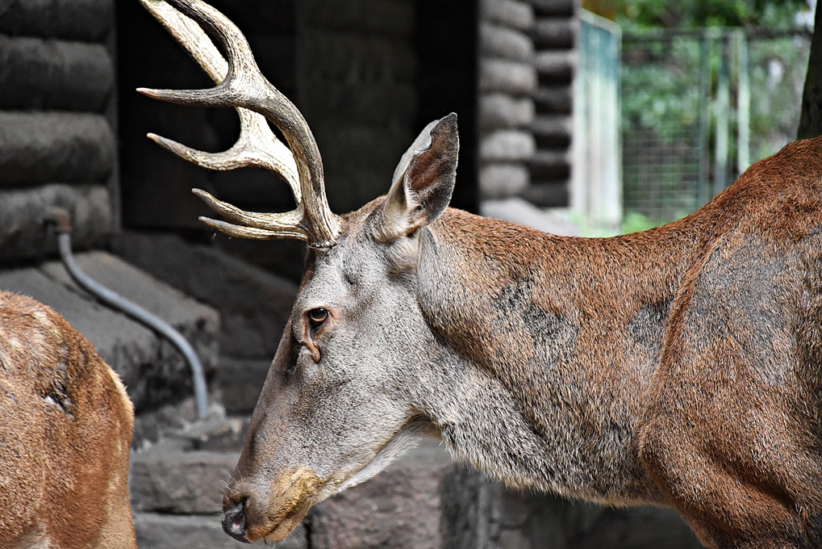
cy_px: 275
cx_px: 410
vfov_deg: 6.5
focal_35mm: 211
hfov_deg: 9.7
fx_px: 4819
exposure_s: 1/500
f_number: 5.6
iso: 4000
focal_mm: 140
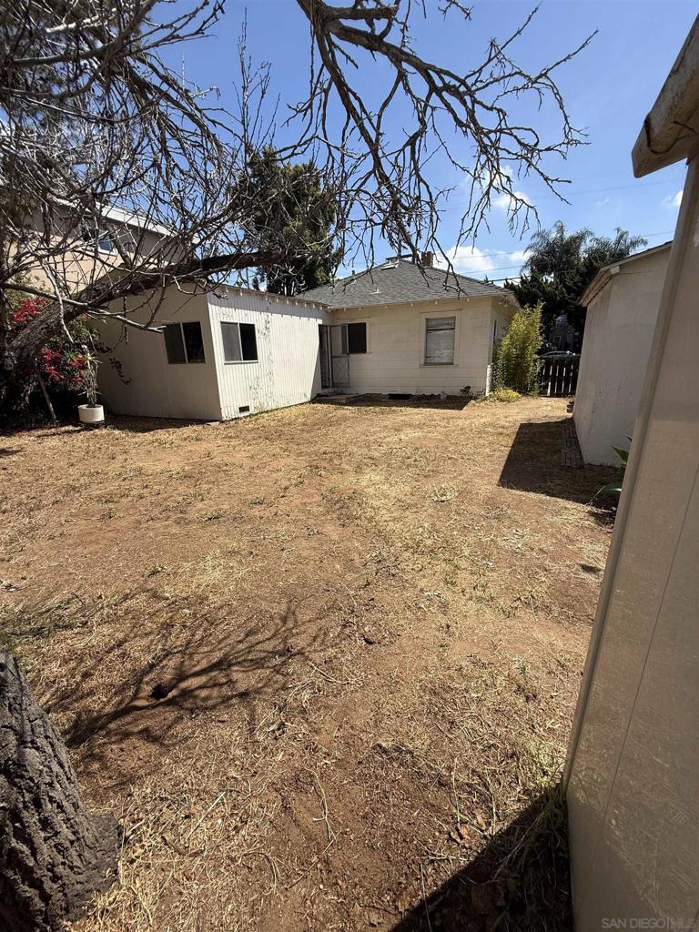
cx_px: 350
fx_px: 377
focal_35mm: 14
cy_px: 466
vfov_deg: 102.1
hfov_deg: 85.7
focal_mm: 2.22
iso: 50
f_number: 2.2
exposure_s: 1/1961
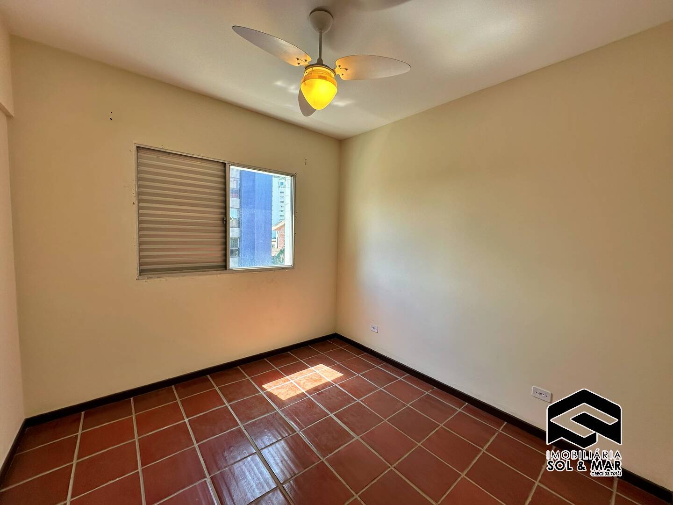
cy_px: 252
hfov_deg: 102.1
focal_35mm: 14
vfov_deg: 85.7
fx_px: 272
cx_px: 336
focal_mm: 2.22
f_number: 2.2
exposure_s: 1/120
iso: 40
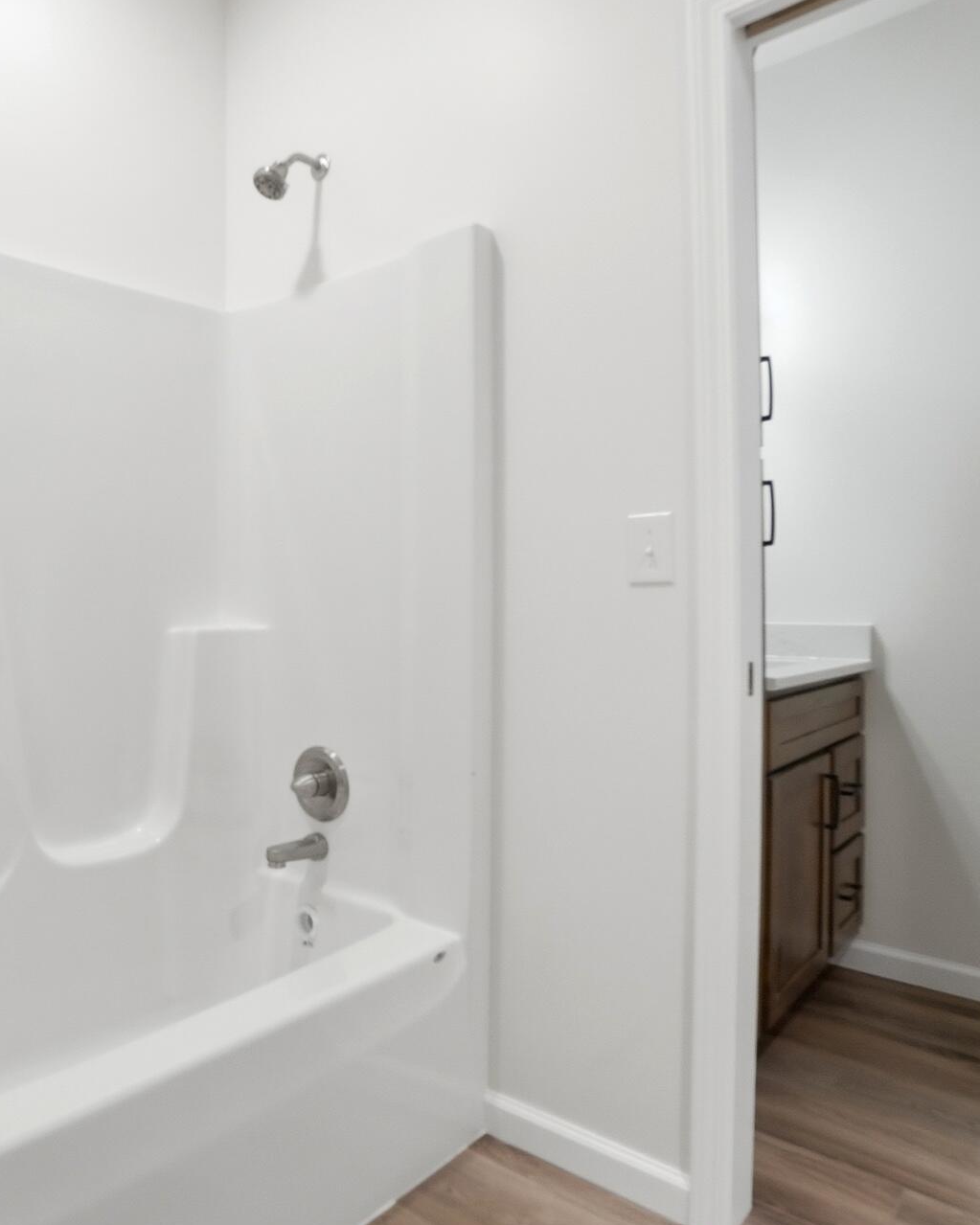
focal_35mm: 22
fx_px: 798
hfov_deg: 60.8
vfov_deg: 75.0
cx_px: 290
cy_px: 634
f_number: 5.6
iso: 125
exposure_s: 1/200
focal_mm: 10
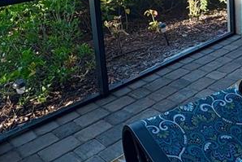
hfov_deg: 38.2
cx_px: 192
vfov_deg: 24.8
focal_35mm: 50
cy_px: -25
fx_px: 336
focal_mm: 2.22
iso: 50
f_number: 2.2
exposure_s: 1/403
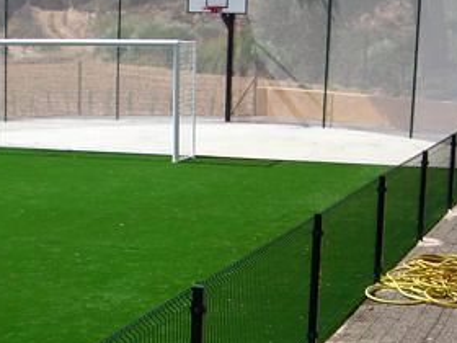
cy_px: 247
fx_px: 1149
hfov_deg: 22.3
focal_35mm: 87
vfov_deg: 16.9
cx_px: 113
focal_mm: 6.3
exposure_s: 1/250
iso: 50
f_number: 6.4
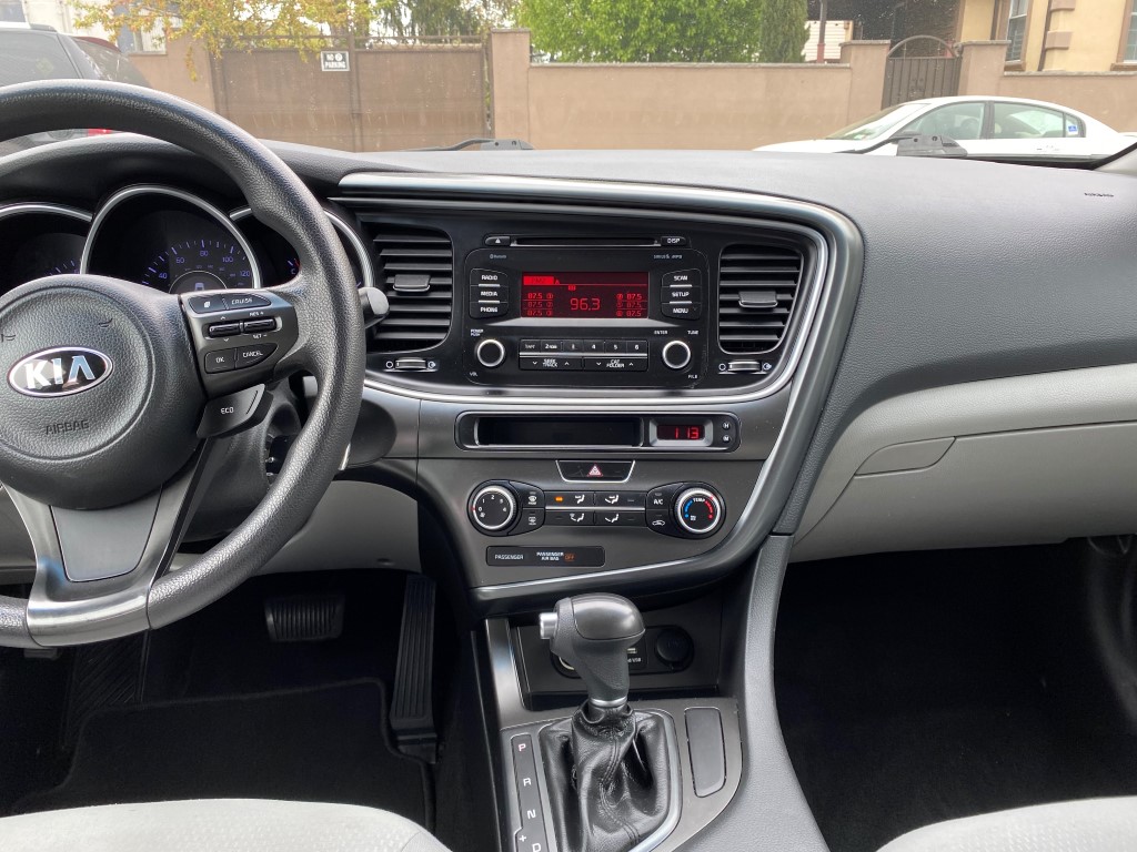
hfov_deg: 67.3
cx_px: 568
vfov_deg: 53.1
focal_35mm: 26
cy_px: 426
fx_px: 854
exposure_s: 1/122
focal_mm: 4.25
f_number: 1.8
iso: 40
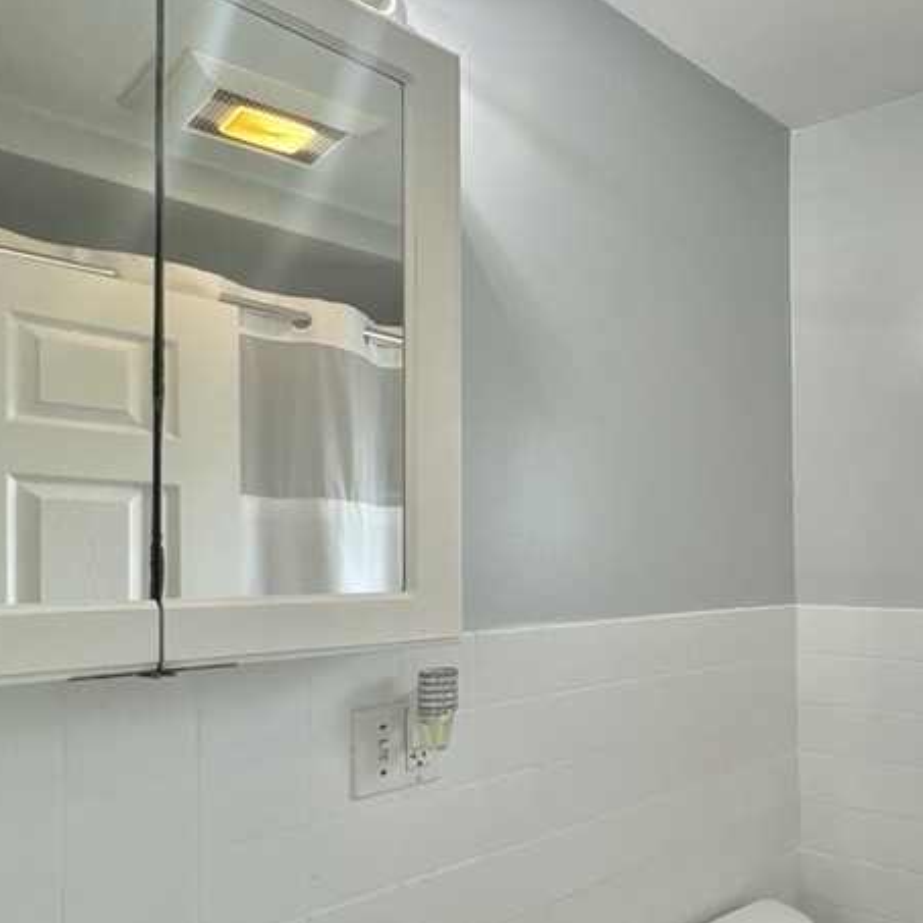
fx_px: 845
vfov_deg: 56.9
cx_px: 899
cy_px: 546
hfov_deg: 48.4
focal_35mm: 28
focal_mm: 2.22
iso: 40
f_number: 2.2
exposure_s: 1/144
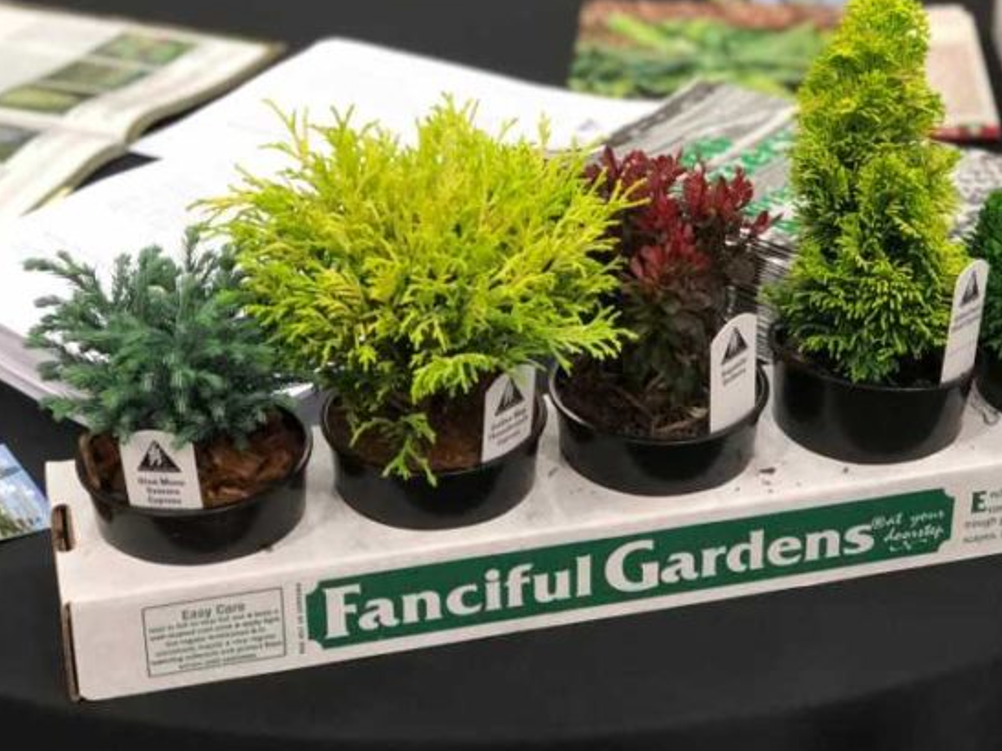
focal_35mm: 80
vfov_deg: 18.4
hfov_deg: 24.3
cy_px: 275
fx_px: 2315
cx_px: 667
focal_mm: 6.6
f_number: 2.8
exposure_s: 1/60
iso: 400
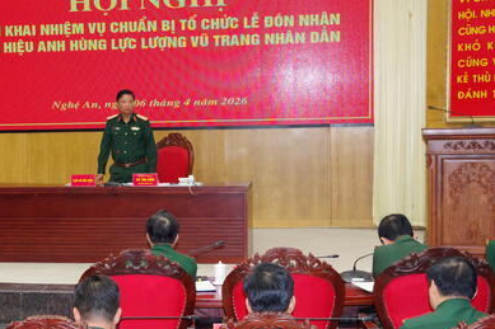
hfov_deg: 28.1
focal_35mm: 71
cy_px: 184
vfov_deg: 19.2
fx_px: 976
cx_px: 131
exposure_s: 1/80
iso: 3200
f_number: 9
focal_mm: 31
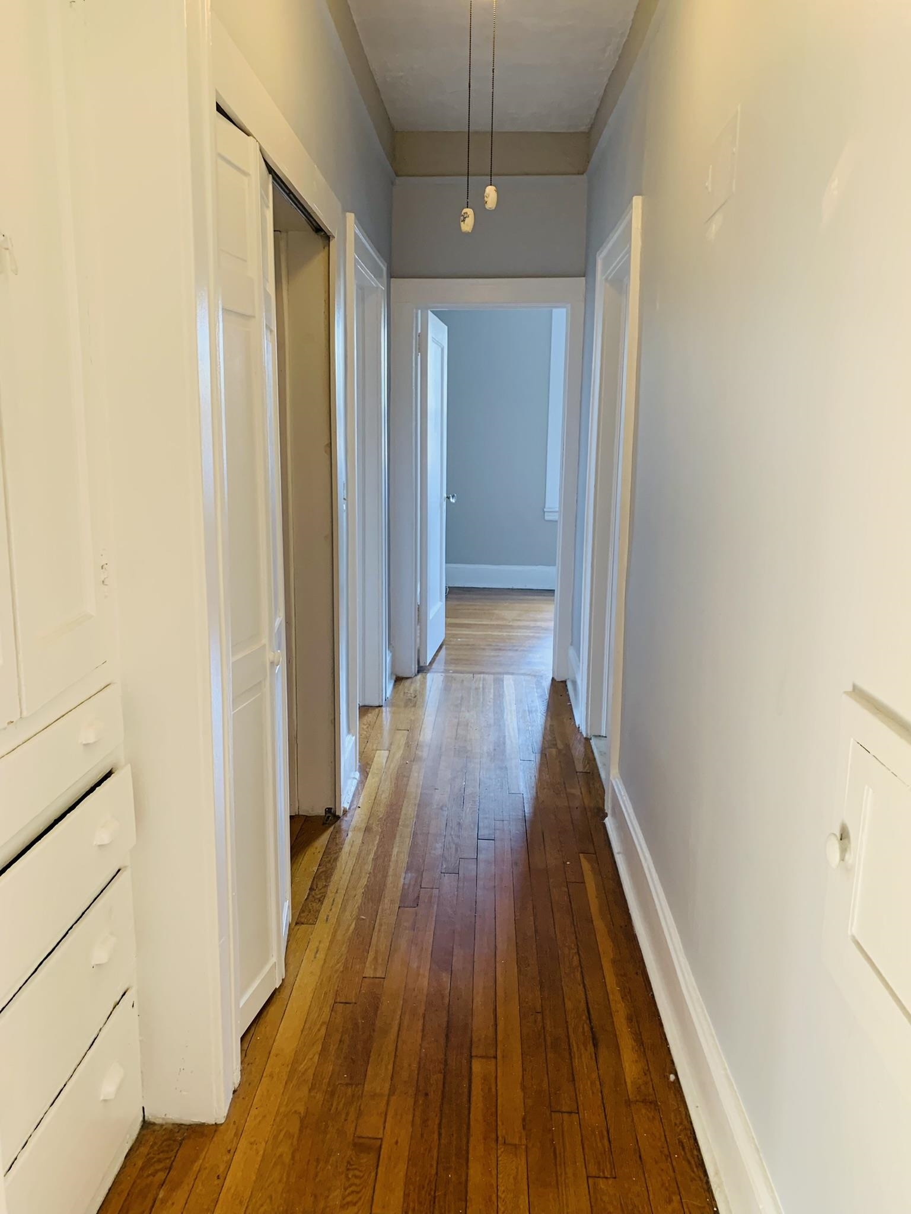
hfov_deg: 53.1
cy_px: 607
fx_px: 912
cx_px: 456
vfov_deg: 67.3
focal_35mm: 26
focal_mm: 4.25
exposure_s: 1/60
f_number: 1.8
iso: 125
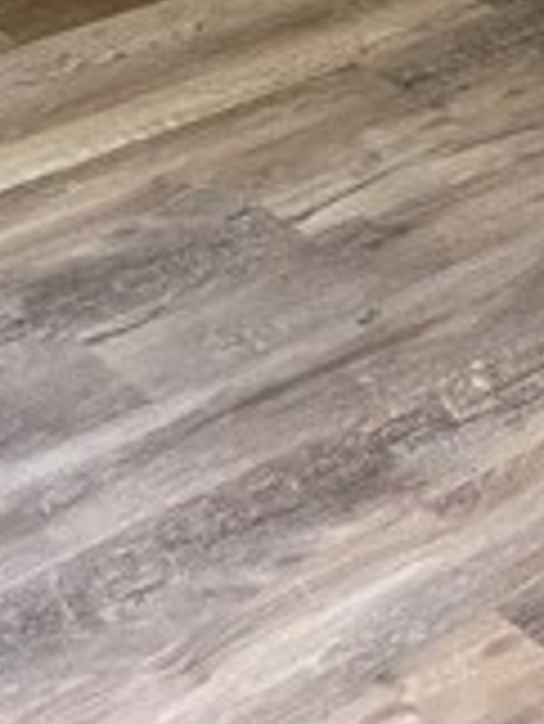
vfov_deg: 14.1
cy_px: -580
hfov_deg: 11.1
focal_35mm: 124
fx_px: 2595
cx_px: 1012
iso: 250
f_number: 1.6
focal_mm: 4.2
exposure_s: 1/60
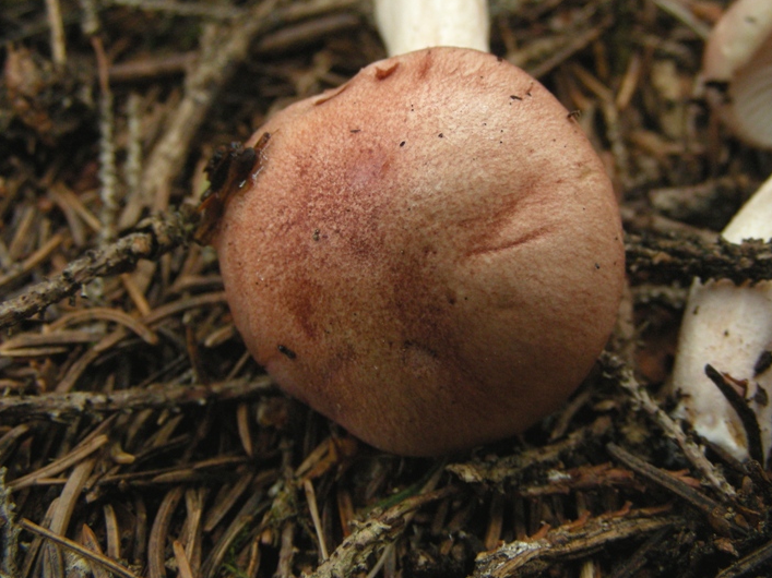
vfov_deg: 33.6
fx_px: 959
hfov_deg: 43.8
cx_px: 421
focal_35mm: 43
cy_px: 272
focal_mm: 6.3
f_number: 3.5
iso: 200
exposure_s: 1/13
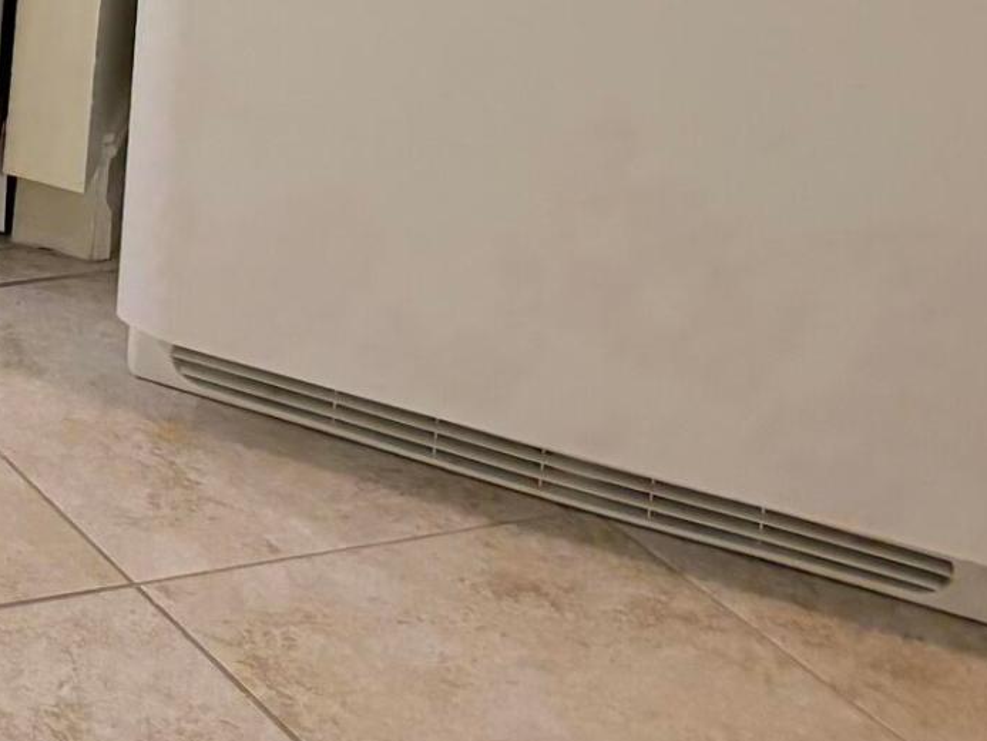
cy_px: -777
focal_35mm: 108
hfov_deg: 14.9
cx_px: -987
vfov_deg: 12.1
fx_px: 3080
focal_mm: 5.96
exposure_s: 1/120
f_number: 1.6
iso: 100
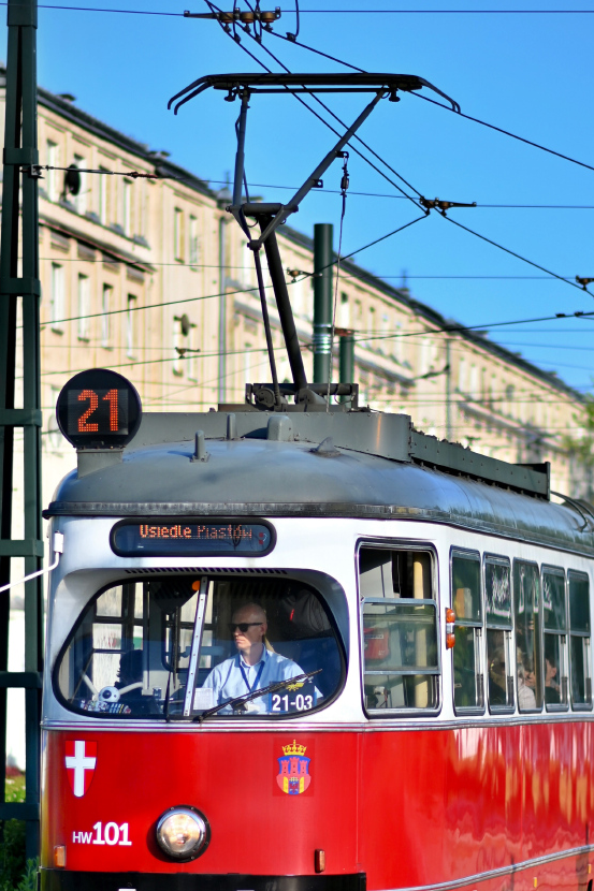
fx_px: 4946
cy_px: 480
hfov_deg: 6.9
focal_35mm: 200
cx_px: 353
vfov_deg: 10.3
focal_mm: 85
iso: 100
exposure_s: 1/4000
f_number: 1.8
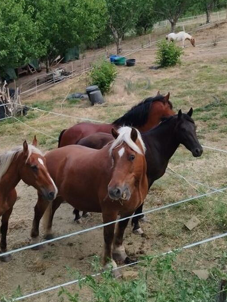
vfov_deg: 39.2
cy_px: 71
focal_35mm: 47
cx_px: 88
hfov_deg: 30.8
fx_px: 411
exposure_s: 1/50
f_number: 1.89
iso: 130
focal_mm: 5.89
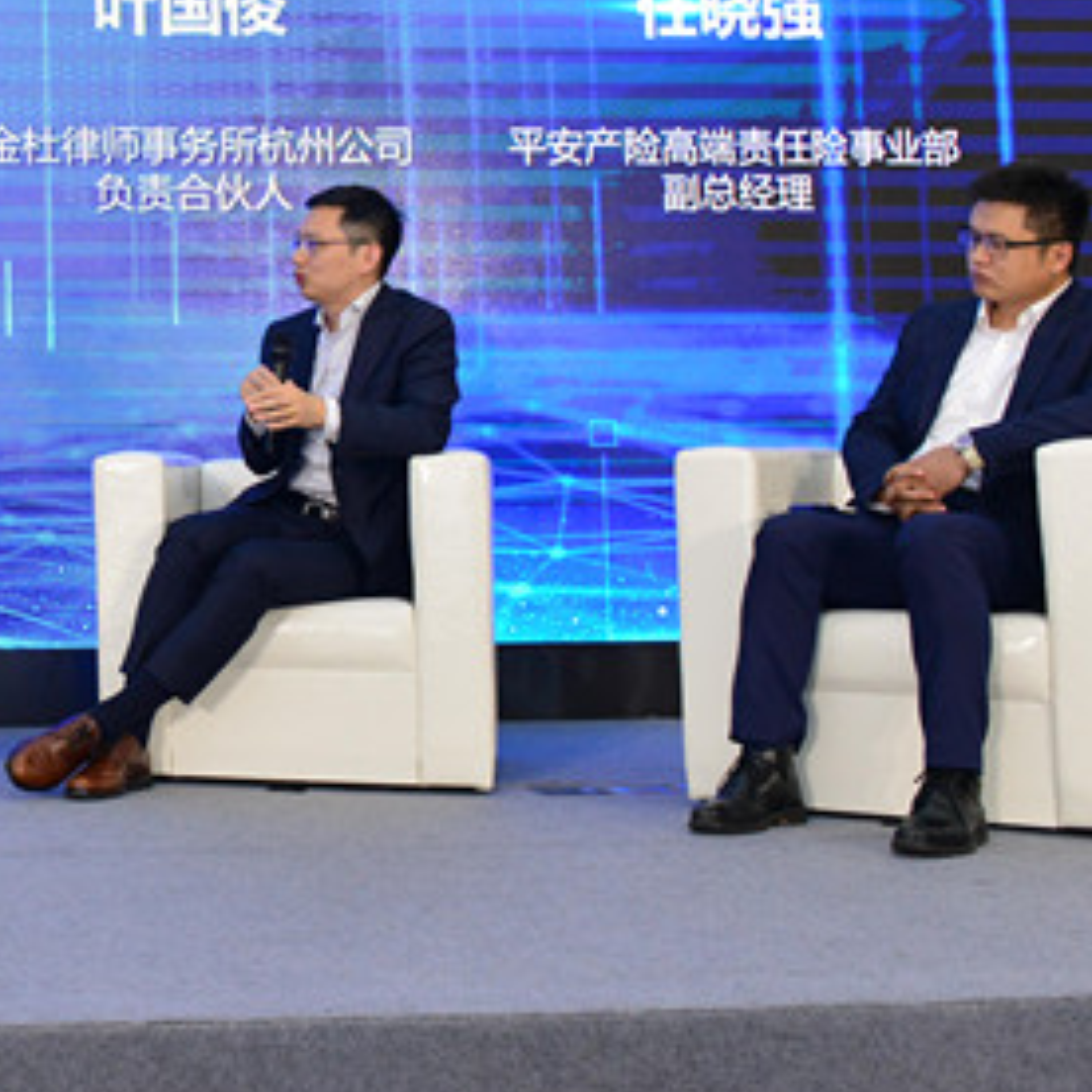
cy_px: 239
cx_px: -257
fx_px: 2284
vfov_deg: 26.5
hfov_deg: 24.1
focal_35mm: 64
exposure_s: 1/250
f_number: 5
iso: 1250
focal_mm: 26
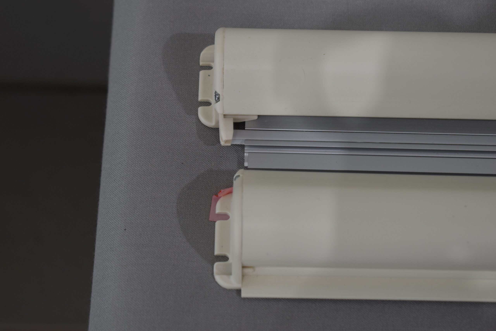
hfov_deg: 24.6
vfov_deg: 16.6
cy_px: 166
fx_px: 1137
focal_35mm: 82
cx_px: 248
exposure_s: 1/125
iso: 280
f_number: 5.6
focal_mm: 55
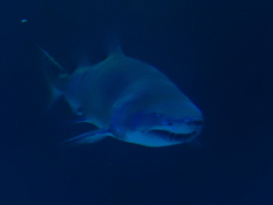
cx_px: 136
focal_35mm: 134
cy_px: 102
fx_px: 1057
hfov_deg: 14.7
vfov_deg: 11.1
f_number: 5.6
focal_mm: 24.1
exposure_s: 1/15
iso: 1600
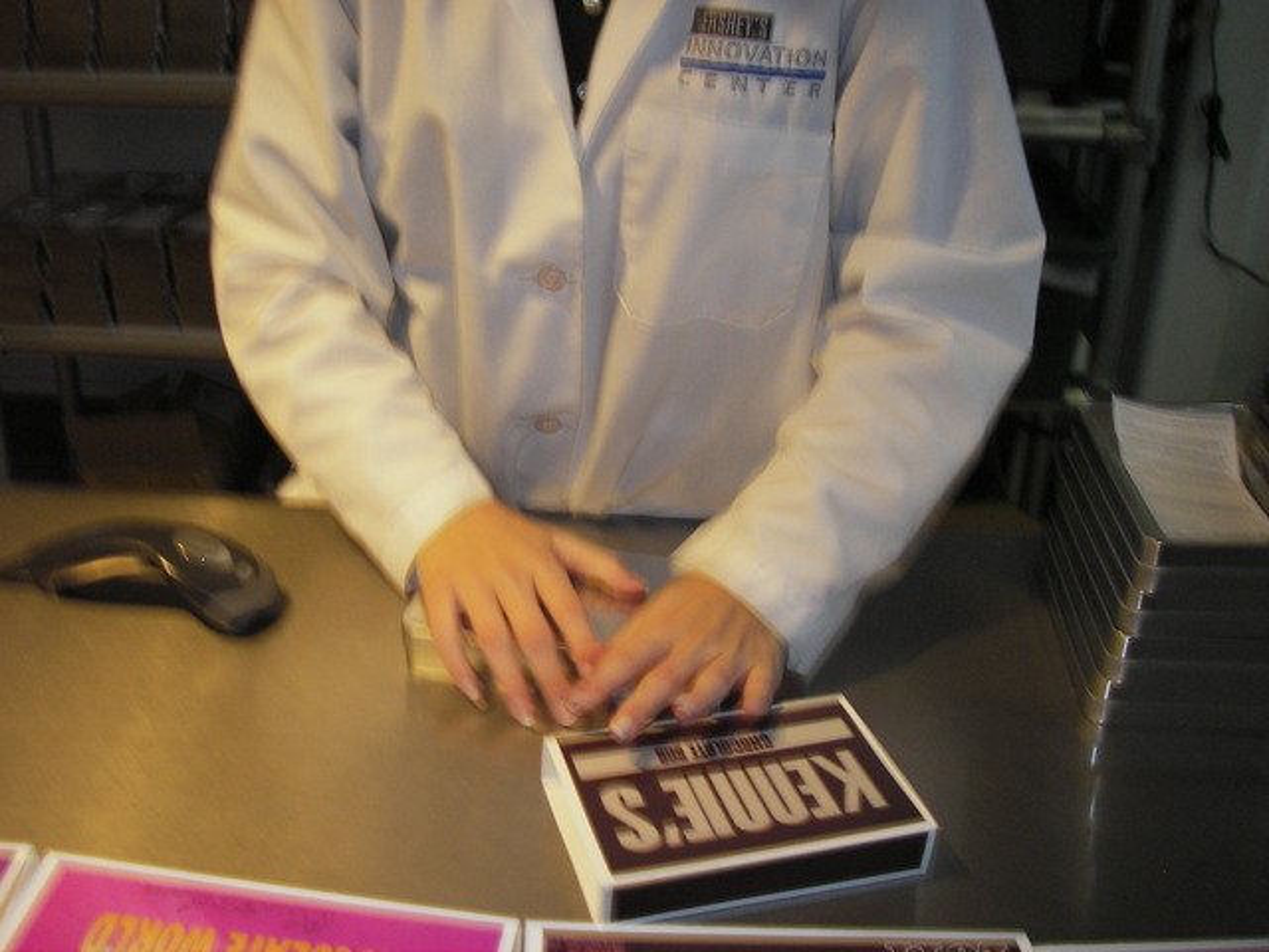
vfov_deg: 37.7
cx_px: 634
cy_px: 476
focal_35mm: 38
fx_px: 1393
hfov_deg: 49.0
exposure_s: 1/30
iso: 100
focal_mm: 6.3
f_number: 3.3
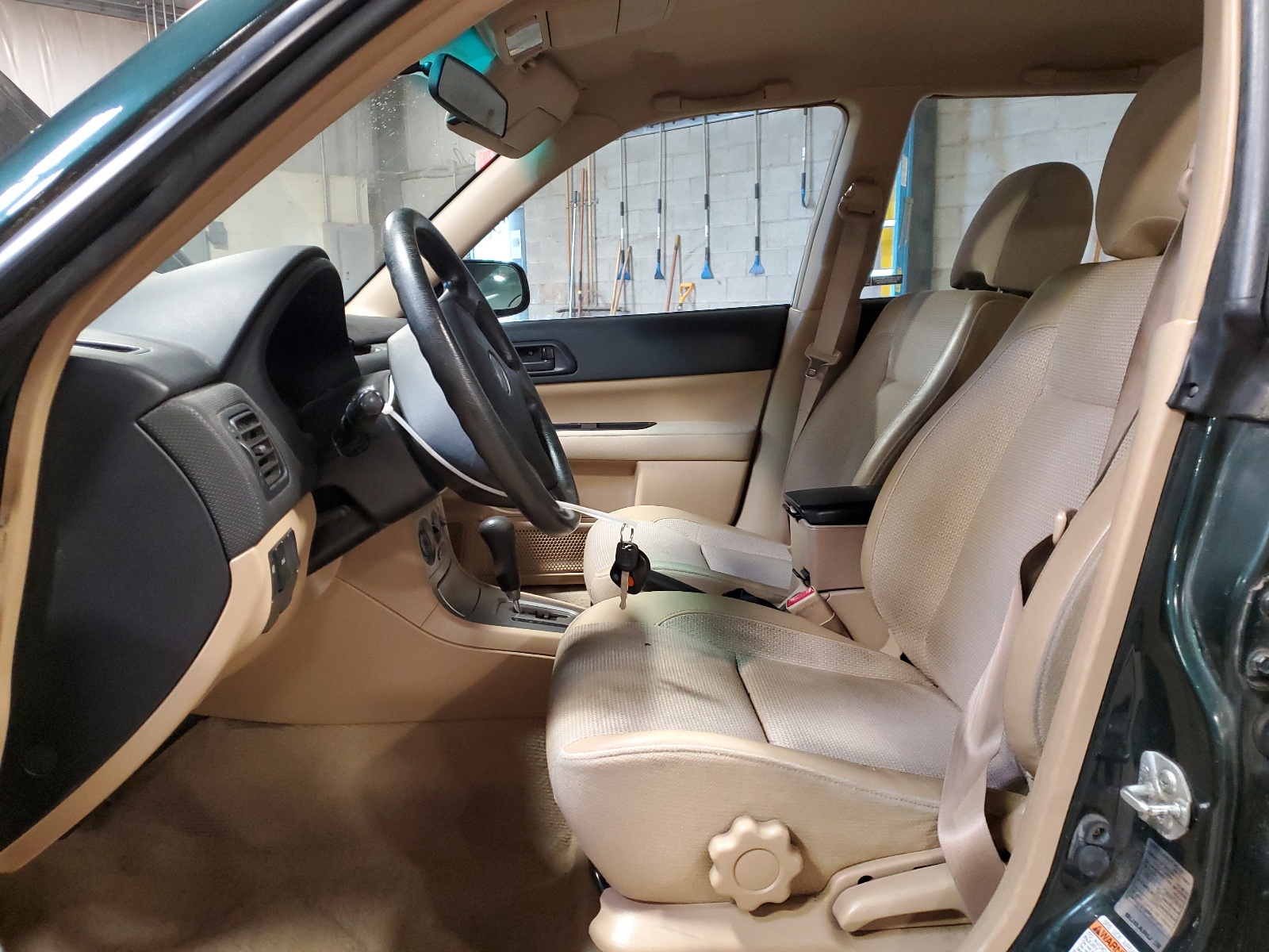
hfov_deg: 67.3
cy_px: 476
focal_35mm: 26
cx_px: 634
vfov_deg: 53.1
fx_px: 953
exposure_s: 1/60.2
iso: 328
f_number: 1.5
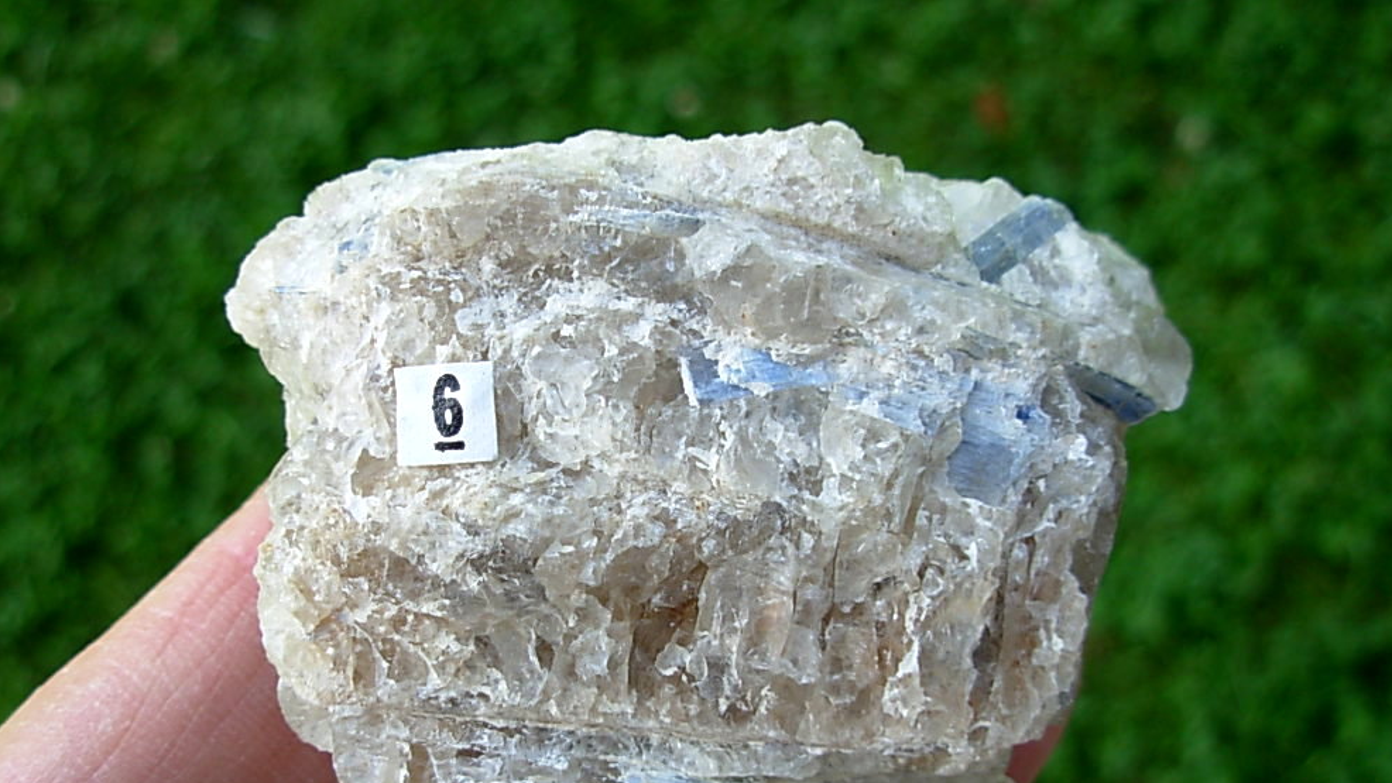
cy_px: 529
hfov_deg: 47.3
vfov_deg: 27.5
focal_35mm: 43
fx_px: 1587
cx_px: 675
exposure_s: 1/222
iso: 50
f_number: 2.9
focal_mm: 6.3
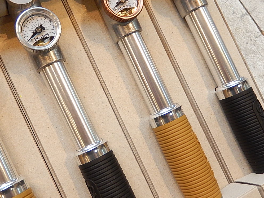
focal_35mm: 45
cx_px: 98
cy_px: 110
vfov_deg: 32.2
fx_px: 343
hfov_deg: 41.8
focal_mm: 5.1
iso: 280
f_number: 3.6
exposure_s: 1/30
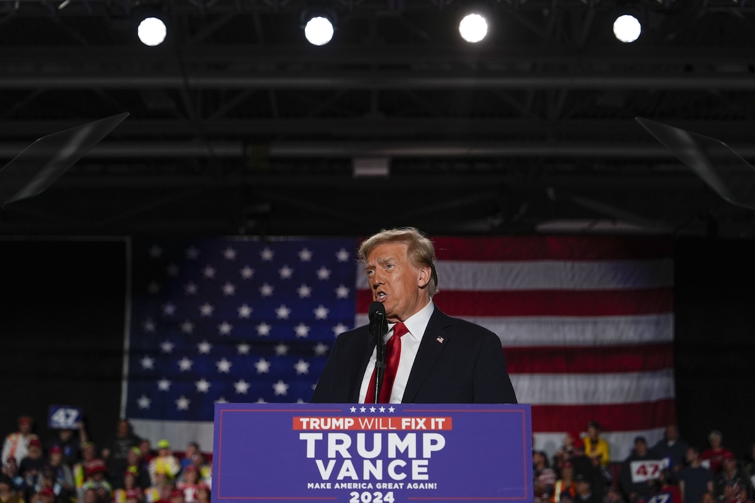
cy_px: 252
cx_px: 378
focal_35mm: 63
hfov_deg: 31.9
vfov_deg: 21.6
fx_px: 1321
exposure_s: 1/500
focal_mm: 63
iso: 1000
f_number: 2.8
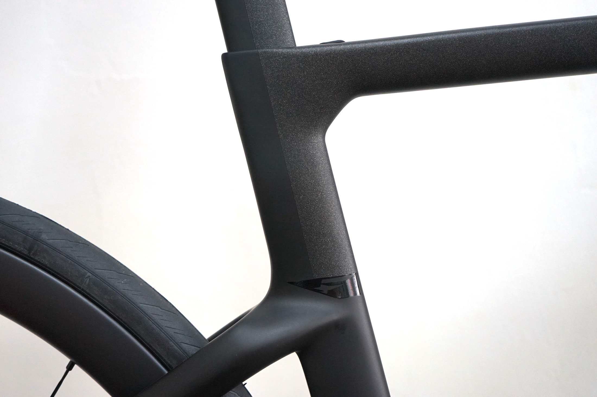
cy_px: 198
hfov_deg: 46.4
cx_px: 298
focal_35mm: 42
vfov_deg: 31.8
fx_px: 696
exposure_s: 1/160
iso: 1600
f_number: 4.5
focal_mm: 42
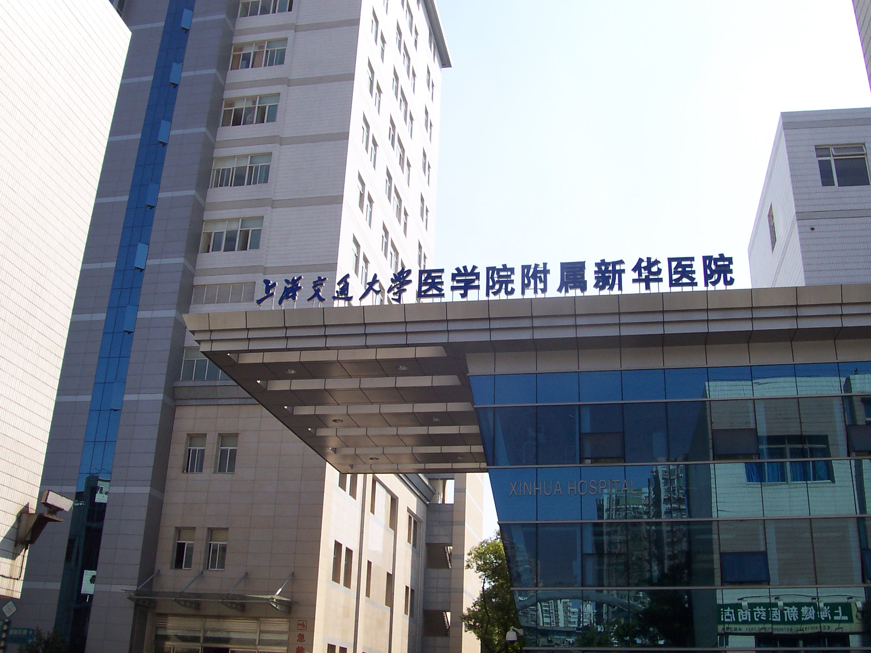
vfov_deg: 38.7
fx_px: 931
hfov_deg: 50.1
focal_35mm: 37
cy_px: 326
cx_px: 436
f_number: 5.6
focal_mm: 5.6
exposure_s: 1/500
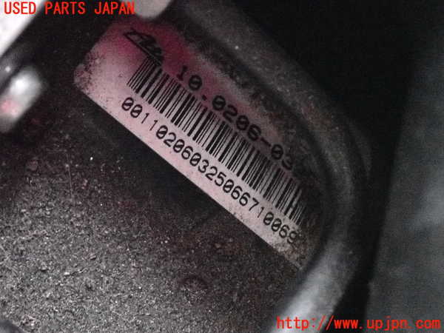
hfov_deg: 29.0
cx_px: 222
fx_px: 859
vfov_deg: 21.9
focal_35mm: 67
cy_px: 166
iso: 12800
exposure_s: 1/60
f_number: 3.8
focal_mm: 11.88
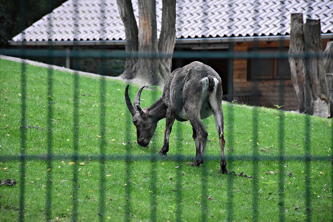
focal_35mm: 210
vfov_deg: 6.5
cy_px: 111
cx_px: 166
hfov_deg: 9.8
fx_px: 1943
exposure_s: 1/500
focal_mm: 140
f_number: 5.6
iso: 4000
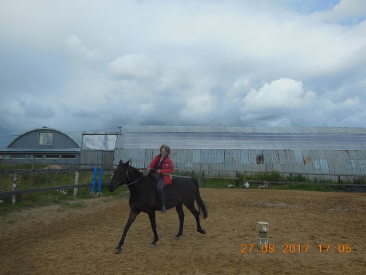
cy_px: 138
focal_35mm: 29
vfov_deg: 48.2
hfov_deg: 61.7
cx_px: 183
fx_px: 307
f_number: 3.7
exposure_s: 1/1250
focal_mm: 5.2
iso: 125
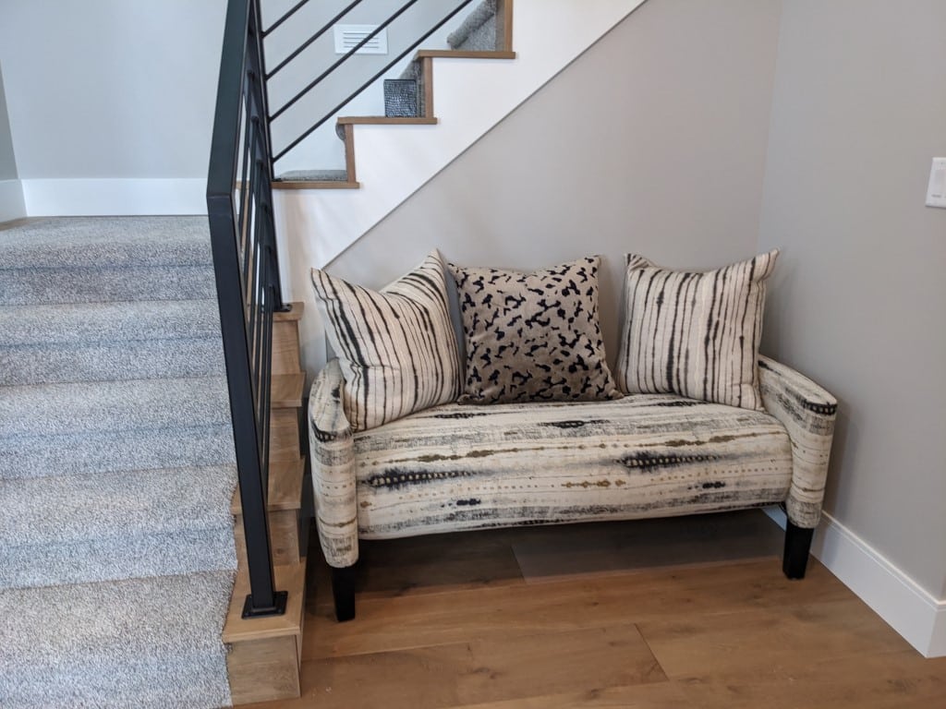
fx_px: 738
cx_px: 473
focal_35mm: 27
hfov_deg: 65.3
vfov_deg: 51.4
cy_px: 354
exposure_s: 1/40
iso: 65
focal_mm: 4.38
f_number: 1.73
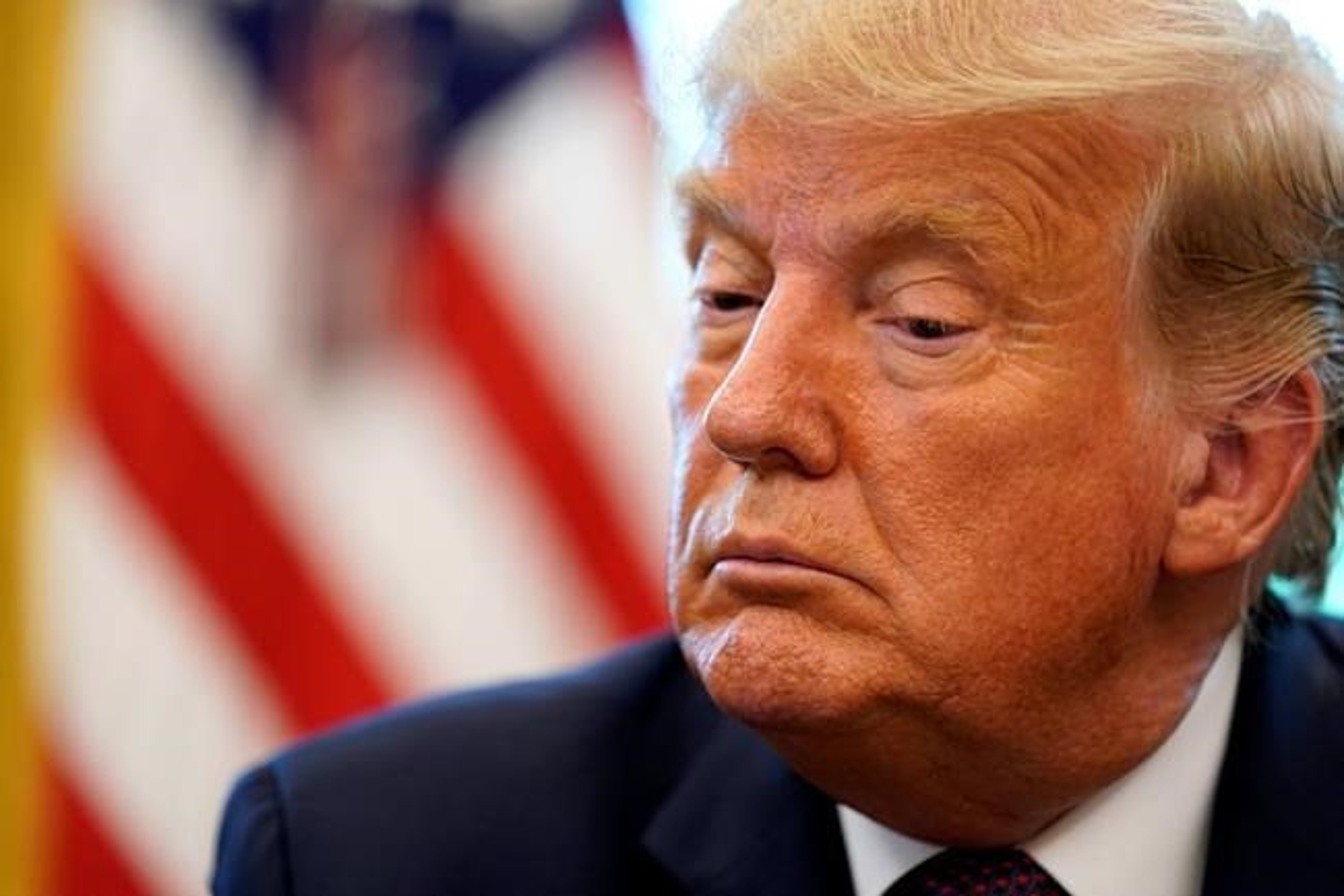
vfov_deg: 6.9
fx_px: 7464
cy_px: 448
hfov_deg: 10.3
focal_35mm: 200
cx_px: 672
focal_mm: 200
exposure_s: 1/125
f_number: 2.8
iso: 4000
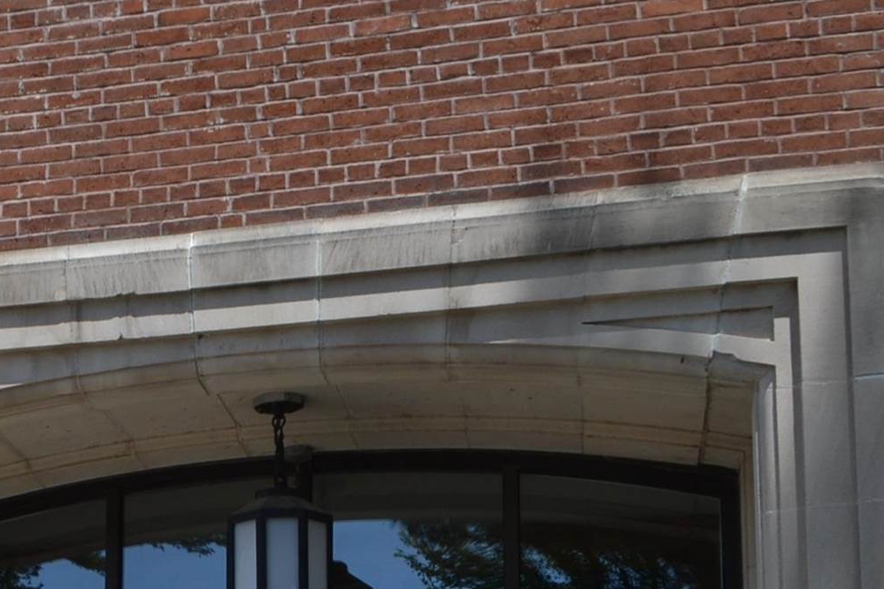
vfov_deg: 15.8
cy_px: 730
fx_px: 2038
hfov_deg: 22.5
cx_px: -188
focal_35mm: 83
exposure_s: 1/200
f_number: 7.1
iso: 100
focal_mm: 18
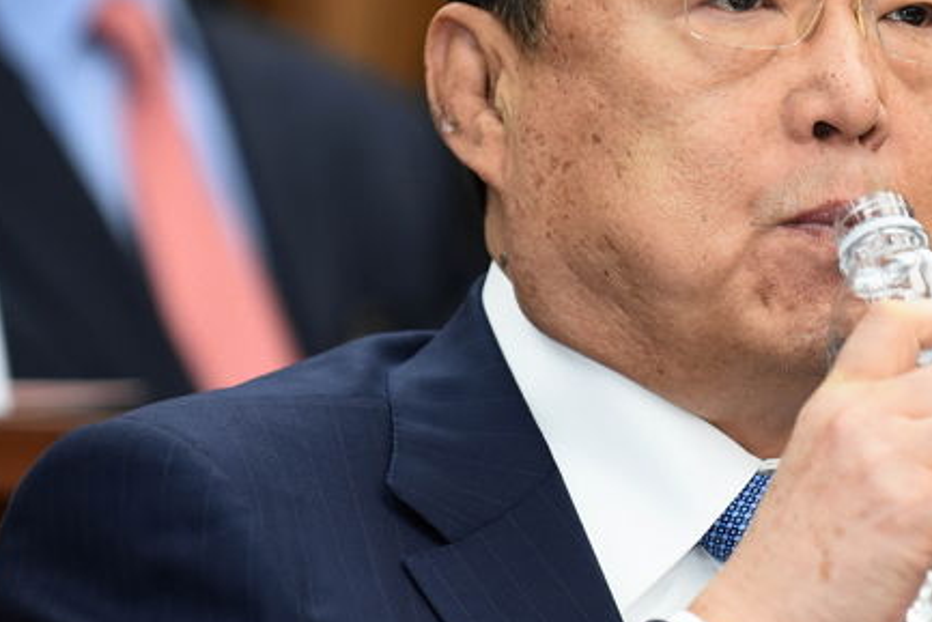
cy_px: 169
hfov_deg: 5.0
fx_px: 10669
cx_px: 704
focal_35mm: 412
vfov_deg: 3.3
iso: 800
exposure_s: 1/320
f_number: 2.8
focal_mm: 170
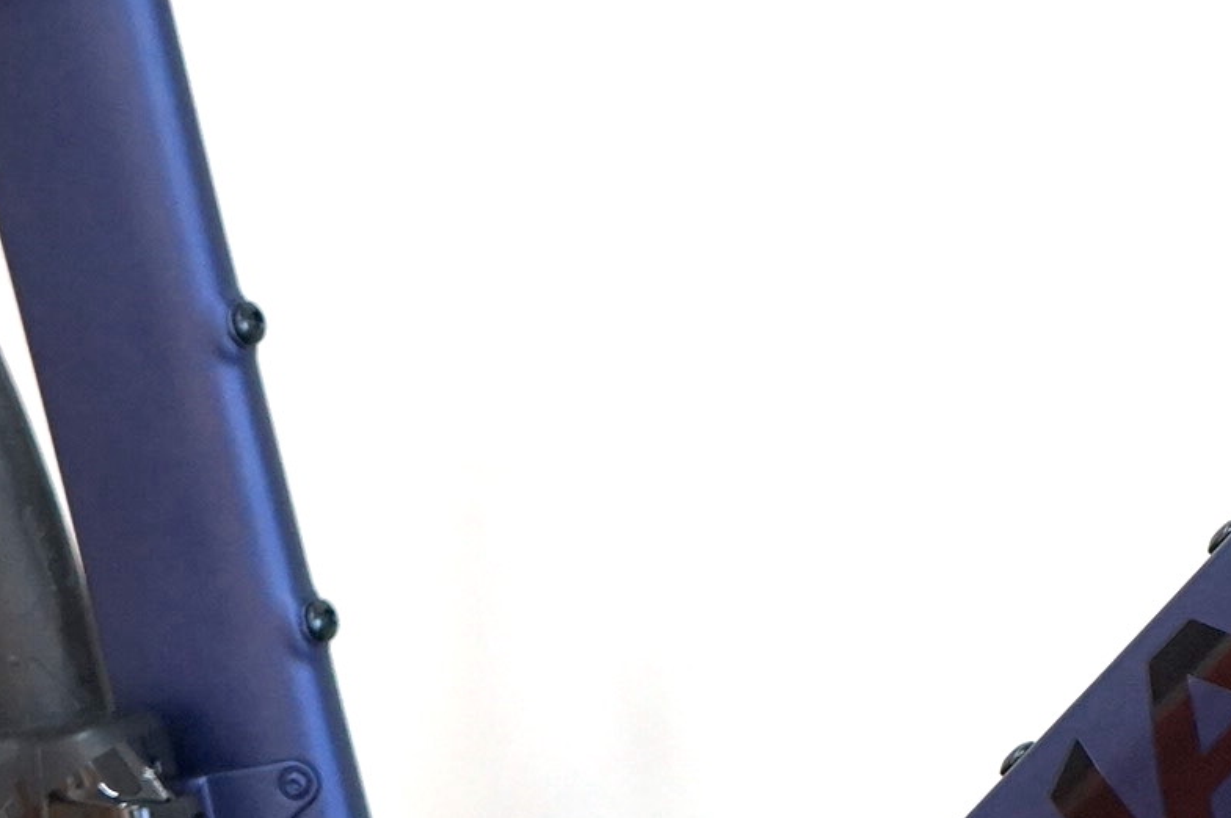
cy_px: 411
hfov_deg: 17.6
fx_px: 3929
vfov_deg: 11.9
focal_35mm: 115
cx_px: 1088
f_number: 4
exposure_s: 1/160
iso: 1250
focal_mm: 30
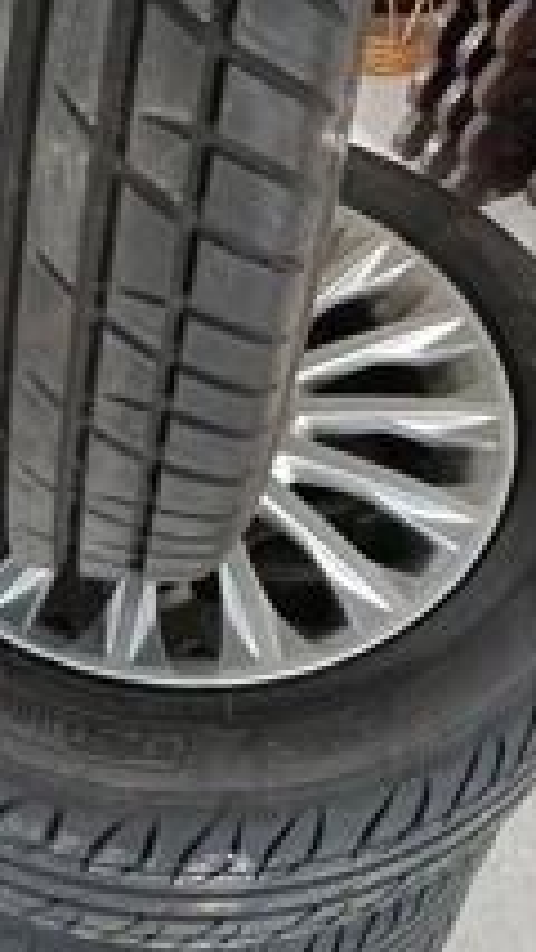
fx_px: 1388
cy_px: 237
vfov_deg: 36.9
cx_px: 80
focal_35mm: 55
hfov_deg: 21.5
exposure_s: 1/33.3
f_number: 1.8
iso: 1000
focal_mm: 3.98
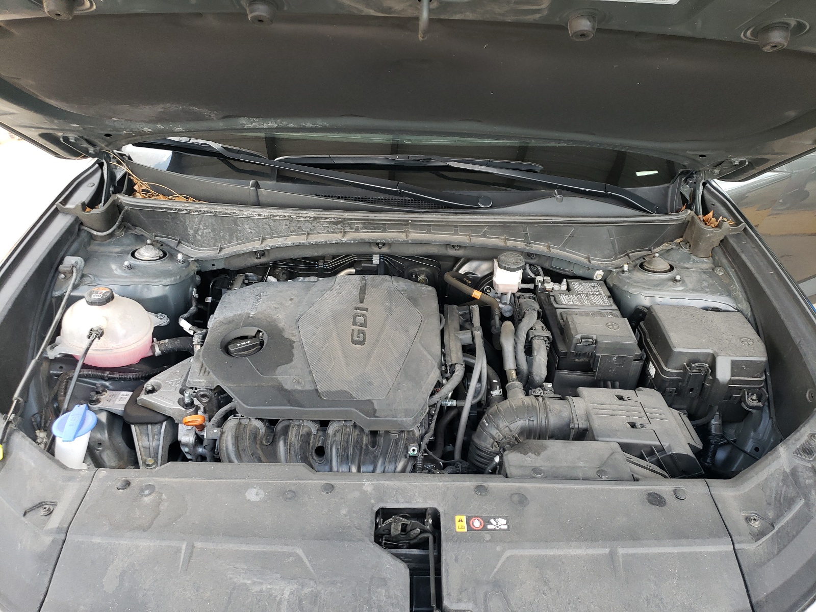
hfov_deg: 67.3
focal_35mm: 26
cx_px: 408
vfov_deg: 53.1
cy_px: 306
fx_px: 613
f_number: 1.5
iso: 67
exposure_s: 1/120
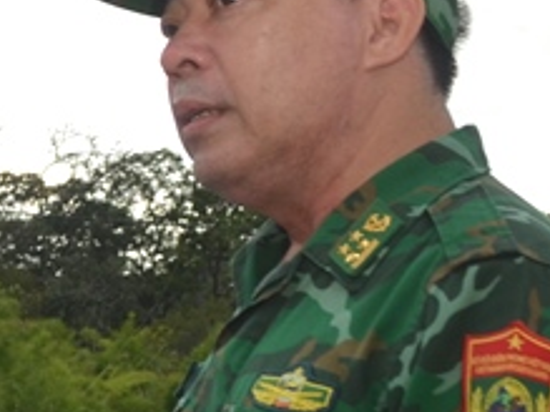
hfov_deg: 11.6
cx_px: -648
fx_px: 2350
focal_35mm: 148
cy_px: 435
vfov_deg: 9.9
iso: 200
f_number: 6.3
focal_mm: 22
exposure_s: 1/160
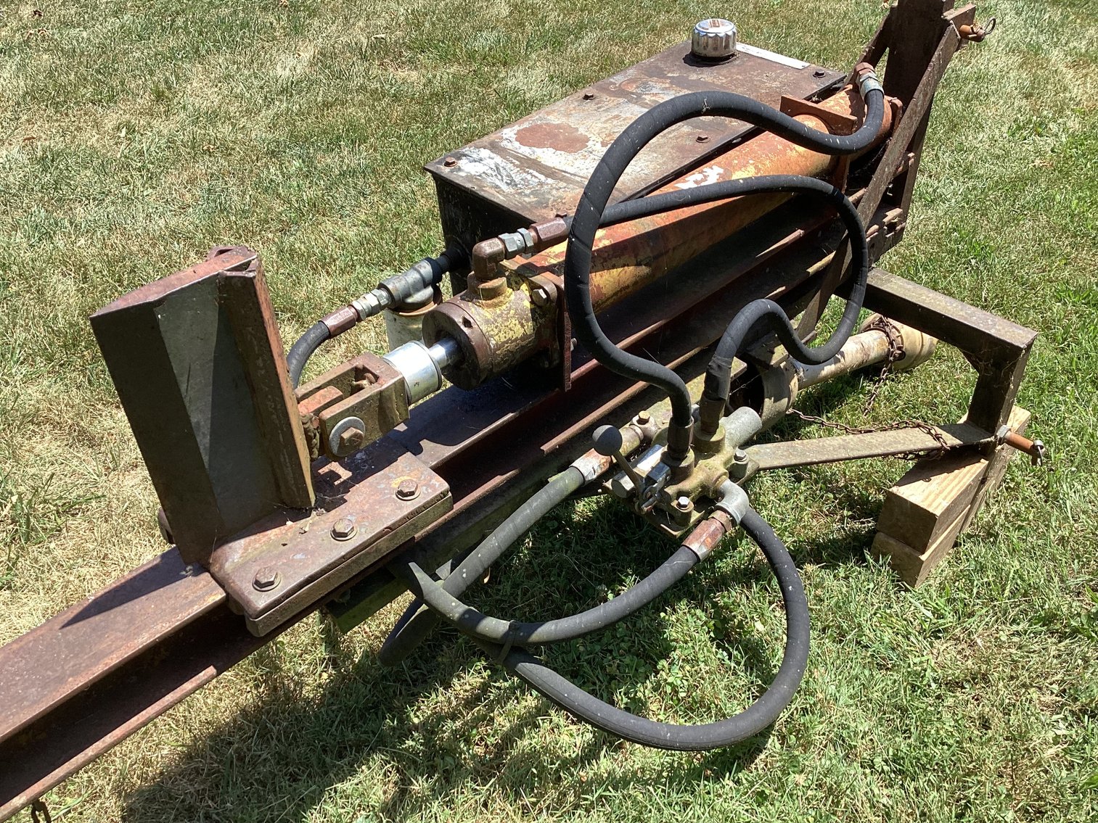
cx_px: 549
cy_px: 412
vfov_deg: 45.4
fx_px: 983
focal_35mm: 31
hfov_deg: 58.3
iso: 25
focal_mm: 3.3
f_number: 2.4
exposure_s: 1/458
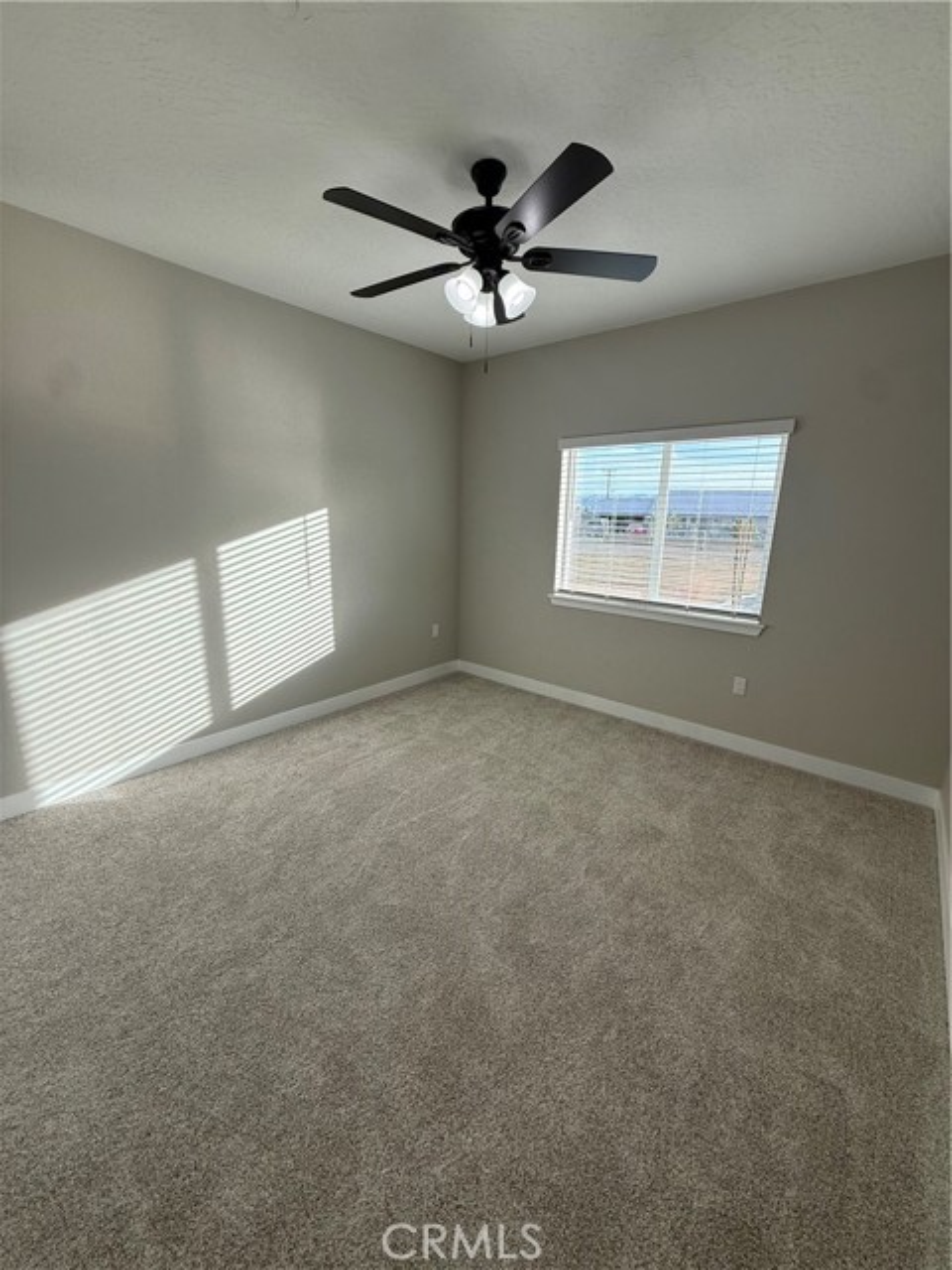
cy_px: 635
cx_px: 476
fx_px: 513
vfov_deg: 102.1
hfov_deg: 85.7
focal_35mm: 14
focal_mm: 2.22
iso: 50
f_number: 2.2
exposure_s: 1/238
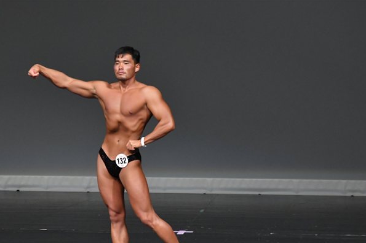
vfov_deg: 3.5
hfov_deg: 5.3
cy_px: 156
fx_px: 3973
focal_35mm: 391
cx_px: 139
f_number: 5.6
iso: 4000
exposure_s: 1/400
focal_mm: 200
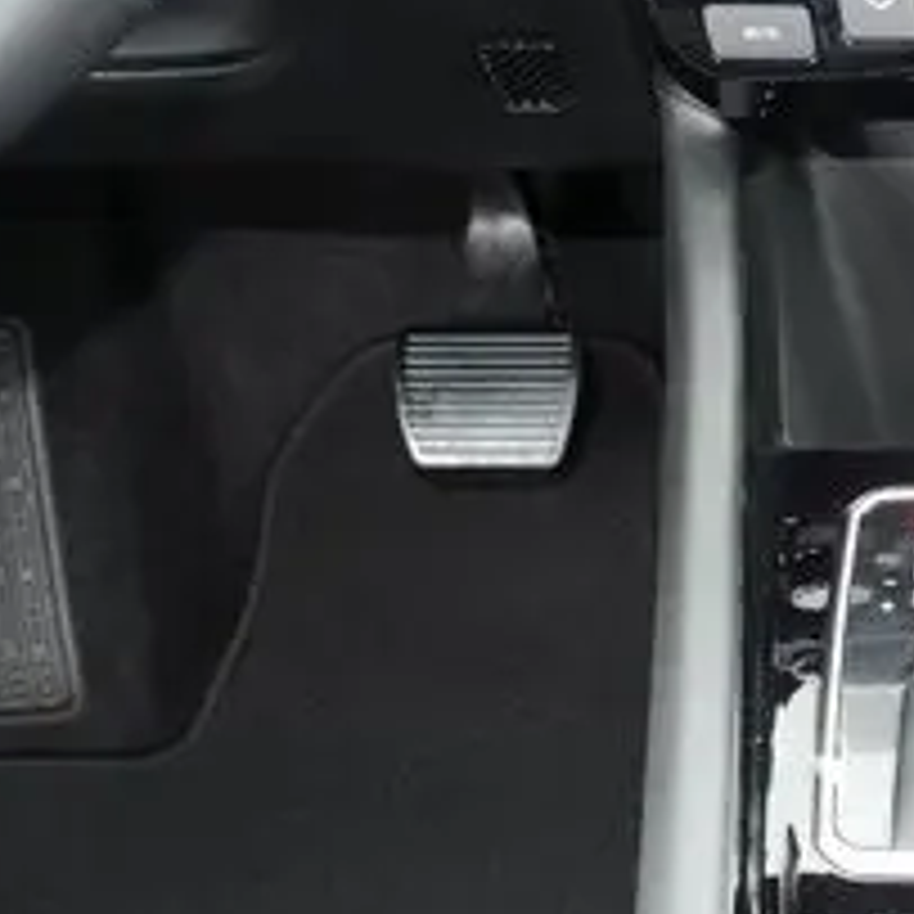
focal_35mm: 78
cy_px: 732
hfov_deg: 20.8
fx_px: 2330
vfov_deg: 21.9
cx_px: 1081
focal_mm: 14
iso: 250
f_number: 5
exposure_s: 1/15
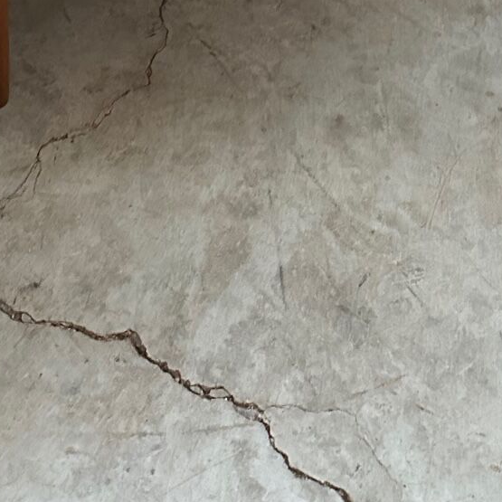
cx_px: 300
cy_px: -408
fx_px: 1263
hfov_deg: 22.4
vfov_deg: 17.9
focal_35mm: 77
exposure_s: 1/60
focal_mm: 6.86
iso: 500
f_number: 1.78
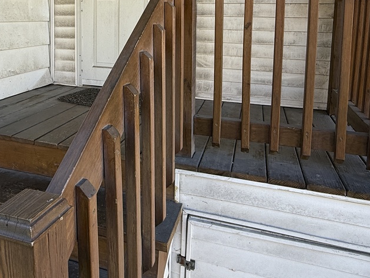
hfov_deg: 56.2
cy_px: 45
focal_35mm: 32
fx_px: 342
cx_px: 142
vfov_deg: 41.7
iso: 50
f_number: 2.2
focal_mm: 2.22
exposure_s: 1/207
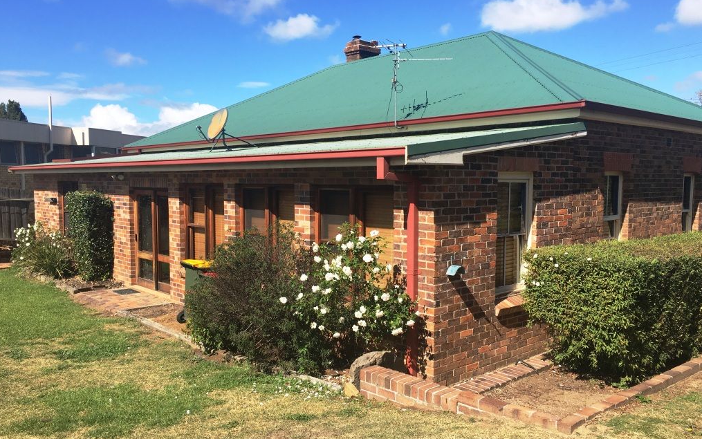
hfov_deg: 61.2
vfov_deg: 40.6
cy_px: 225
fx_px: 593
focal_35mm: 31
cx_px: 351
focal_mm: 4.15
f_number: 2.2
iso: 25
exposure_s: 1/1304
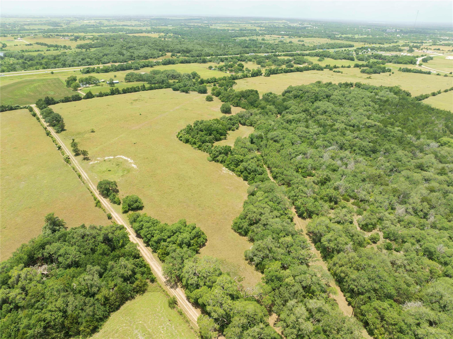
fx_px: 314
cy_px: 170
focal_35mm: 24
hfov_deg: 71.6
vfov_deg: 56.8
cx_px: 226
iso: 100
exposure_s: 1/1000
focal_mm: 12.29
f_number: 2.8
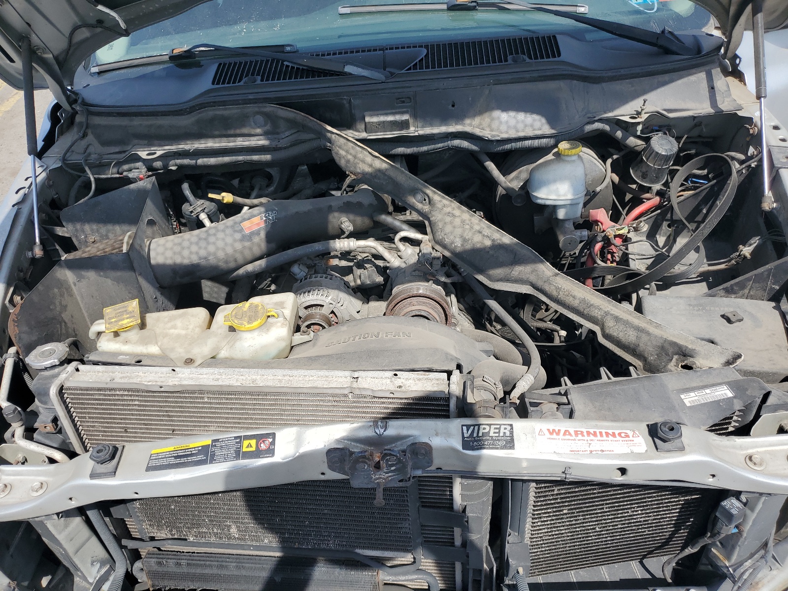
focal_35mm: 26
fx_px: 592
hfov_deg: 67.3
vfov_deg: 53.1
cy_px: 296
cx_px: 394
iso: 50
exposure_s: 1/2000
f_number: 1.5
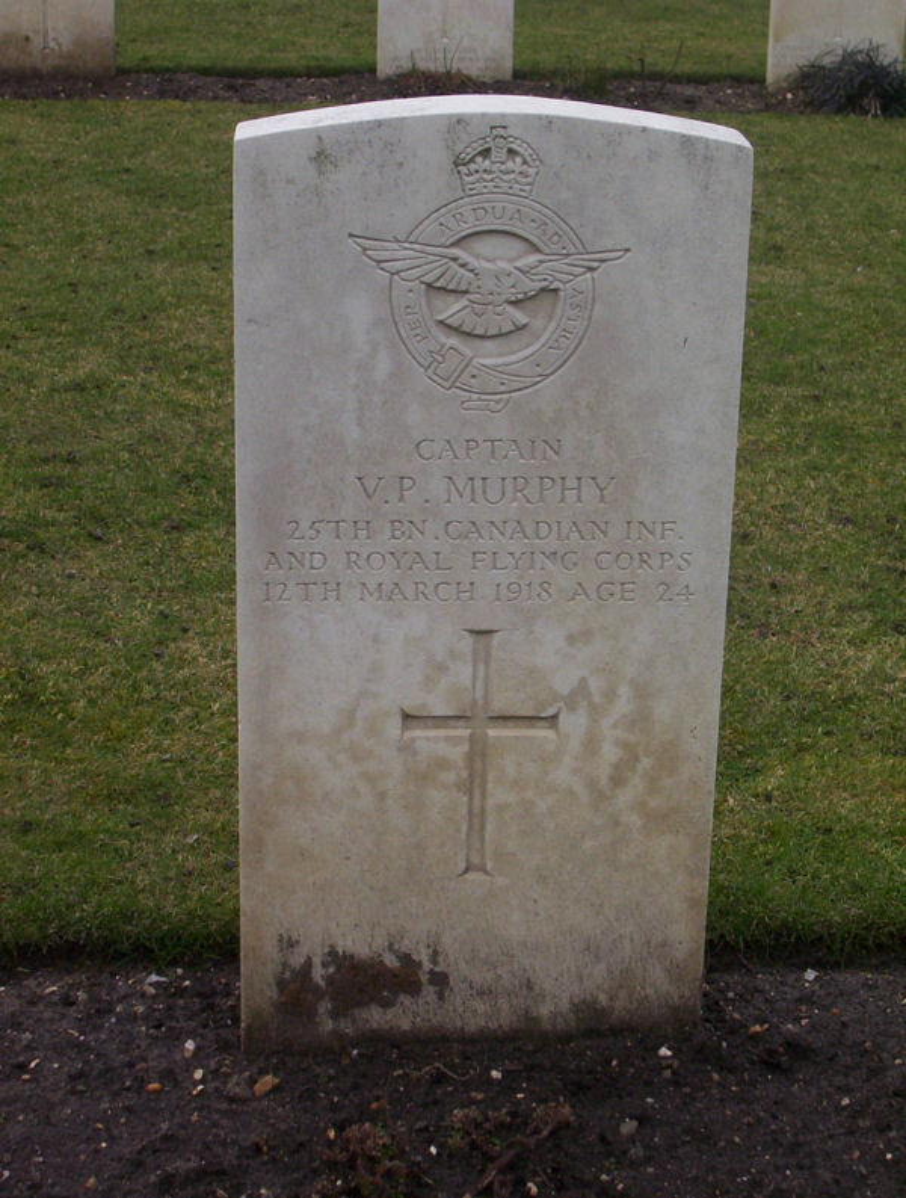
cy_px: 599
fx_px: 2811
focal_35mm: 81
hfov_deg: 18.3
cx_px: 453
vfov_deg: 24.0
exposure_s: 1/281
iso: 100
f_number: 3.62
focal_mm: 10.76
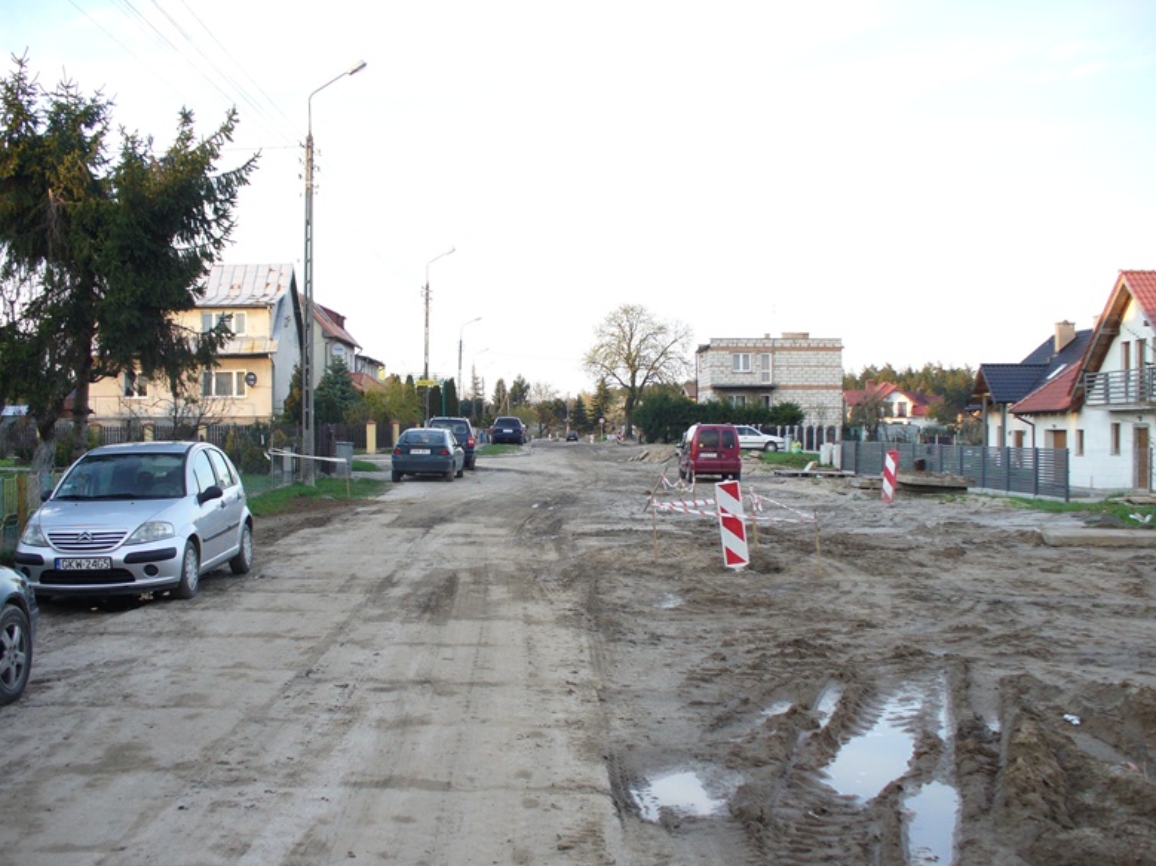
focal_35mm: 38
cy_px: 440
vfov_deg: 37.7
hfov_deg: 49.0
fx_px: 1269
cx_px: 589
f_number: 2.8
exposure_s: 1/100
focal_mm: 6.1
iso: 100
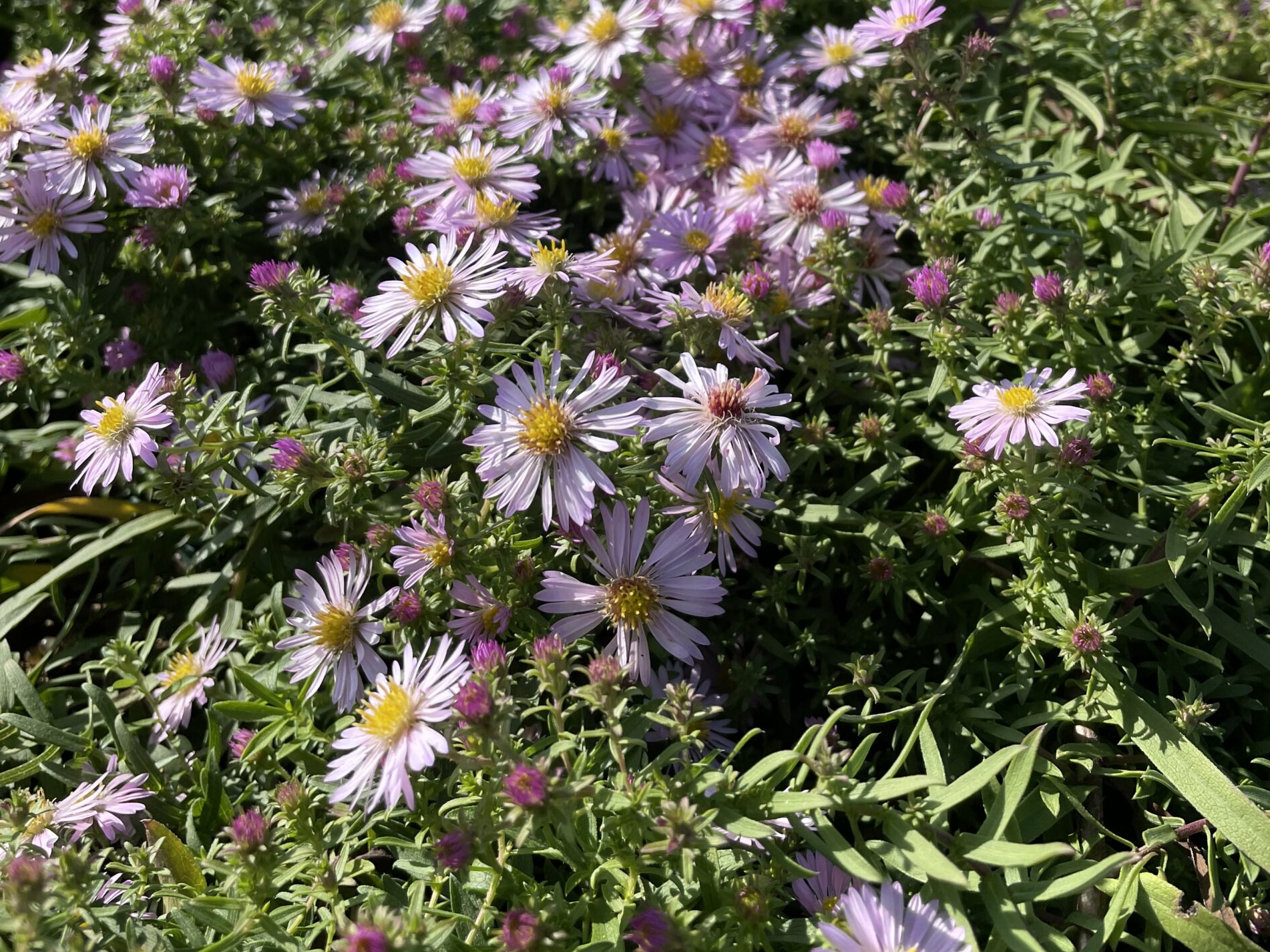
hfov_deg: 52.6
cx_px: 632
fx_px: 1284
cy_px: 210
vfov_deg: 39.3
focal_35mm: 35
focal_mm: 4.2
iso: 32
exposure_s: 1/2212
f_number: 1.6
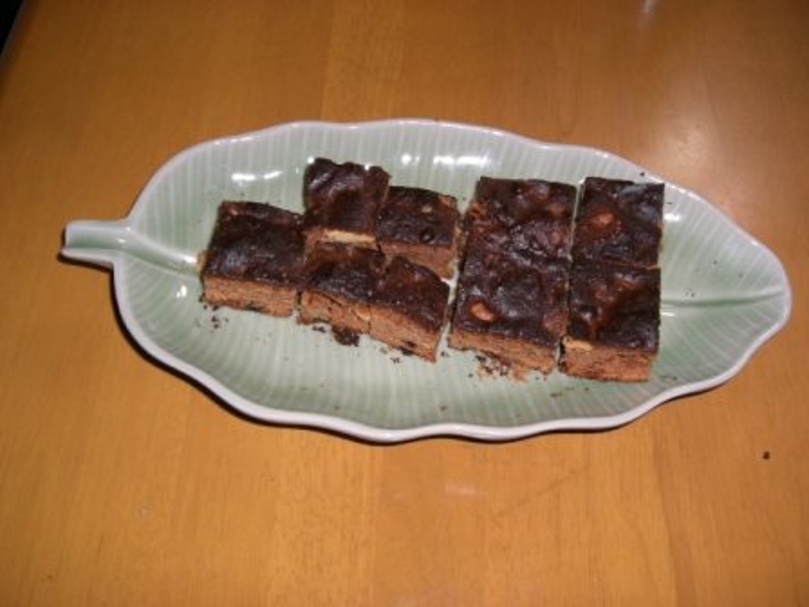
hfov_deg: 49.0
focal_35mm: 38
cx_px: 404
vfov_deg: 37.7
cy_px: 304
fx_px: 888
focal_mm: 6.2
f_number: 2.7
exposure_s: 1/60
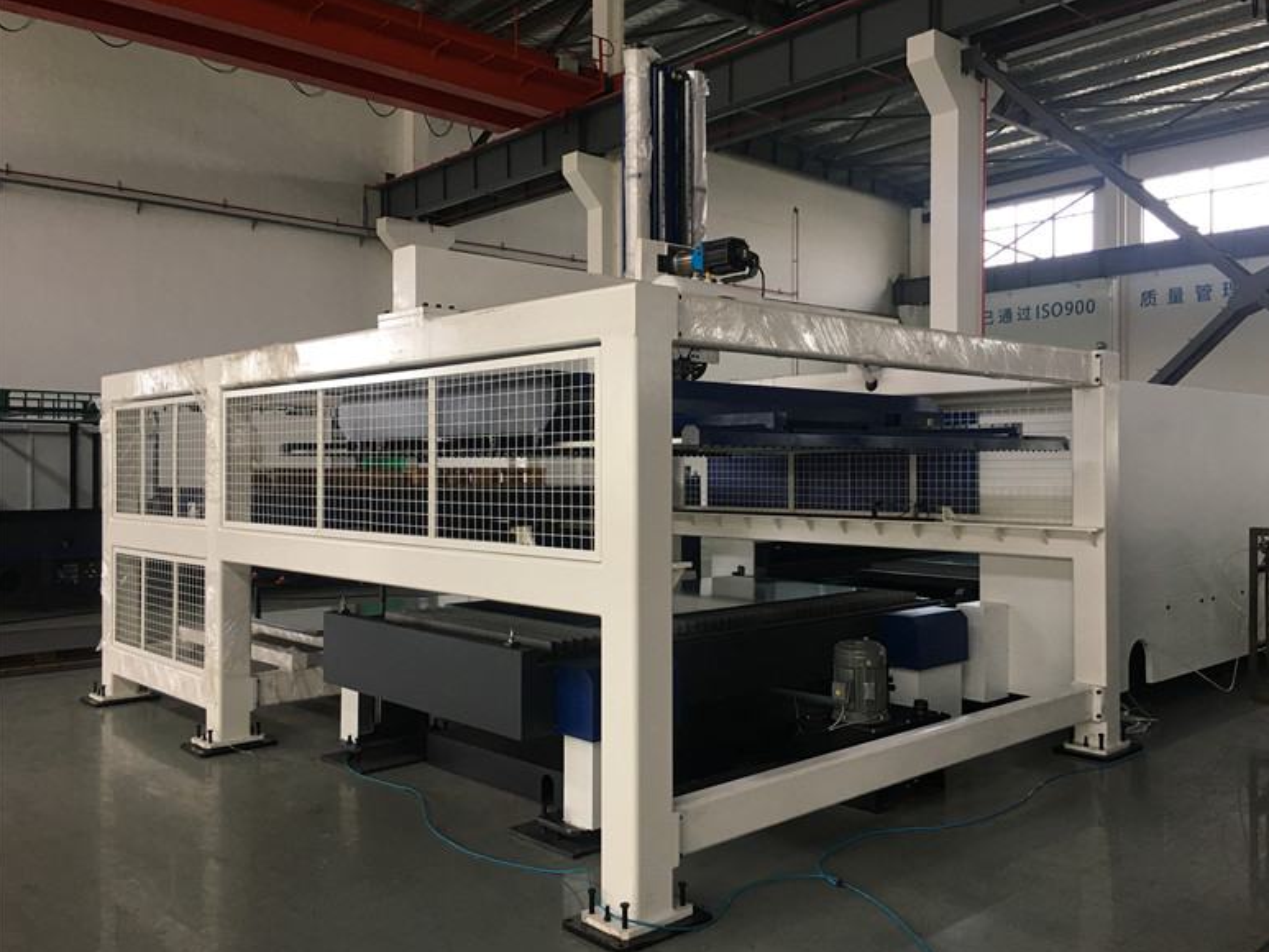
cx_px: 652
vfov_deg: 46.8
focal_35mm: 30
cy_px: 479
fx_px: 1100
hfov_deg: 59.9
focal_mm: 4.15
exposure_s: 1/33
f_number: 2.2
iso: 50
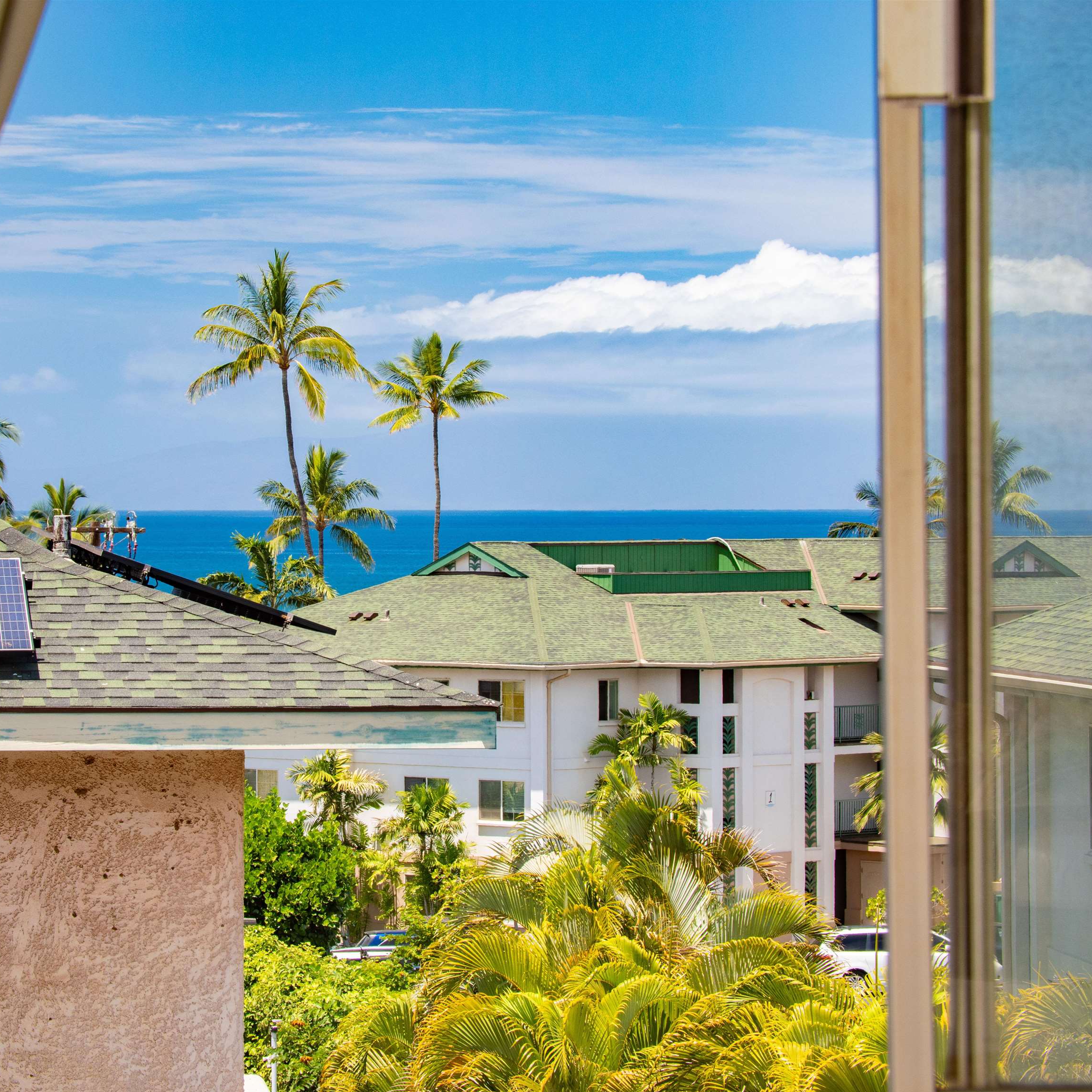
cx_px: 396
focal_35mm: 158
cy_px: 546
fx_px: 5639
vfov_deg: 11.1
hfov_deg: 11.1
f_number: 11
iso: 200
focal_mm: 67
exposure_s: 1/60
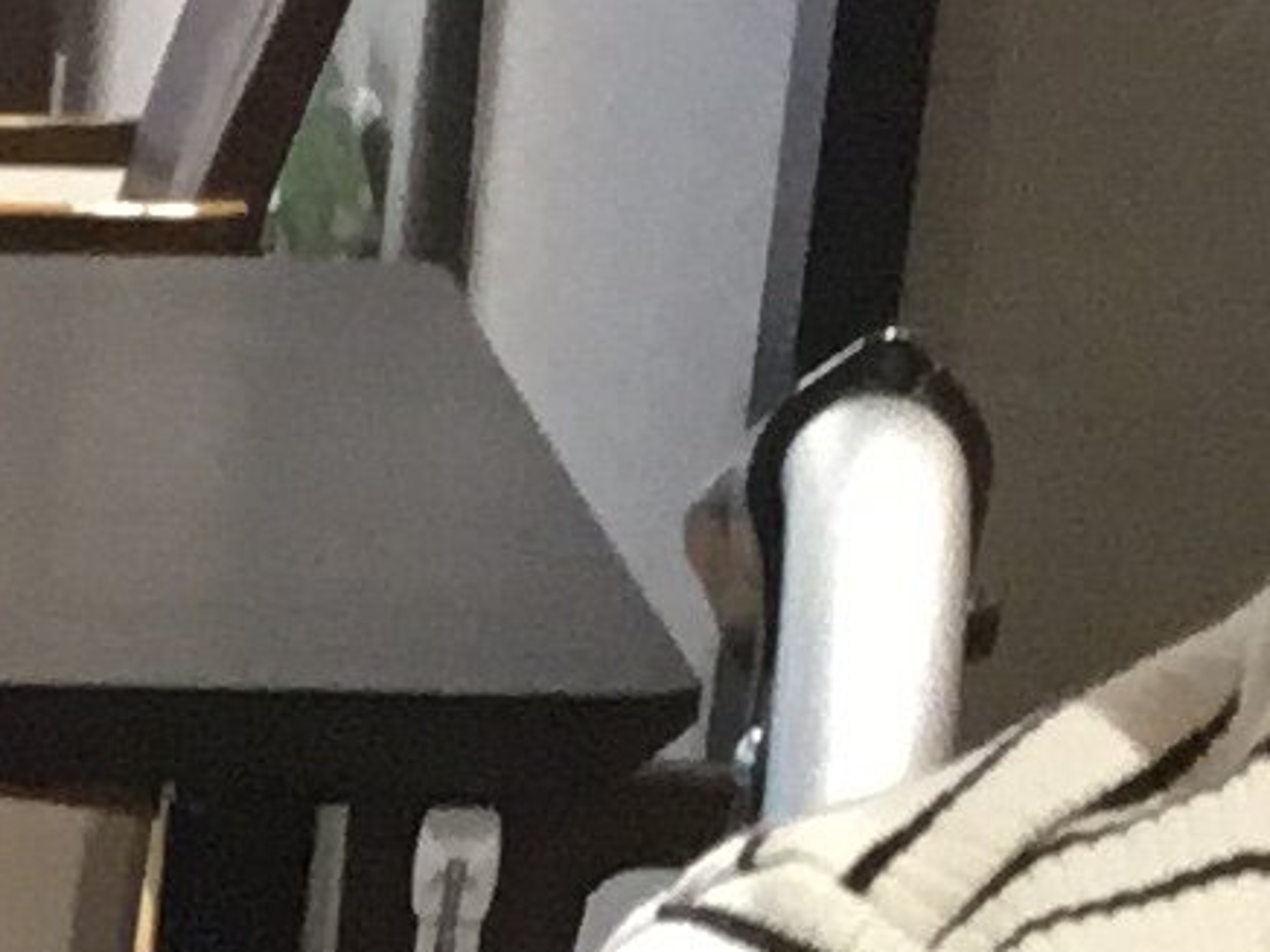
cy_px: 2649
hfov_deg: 7.6
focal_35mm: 232
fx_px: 8512
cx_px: -2319
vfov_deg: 6.0
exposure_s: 1/30
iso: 125
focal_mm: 3.3
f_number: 2.4
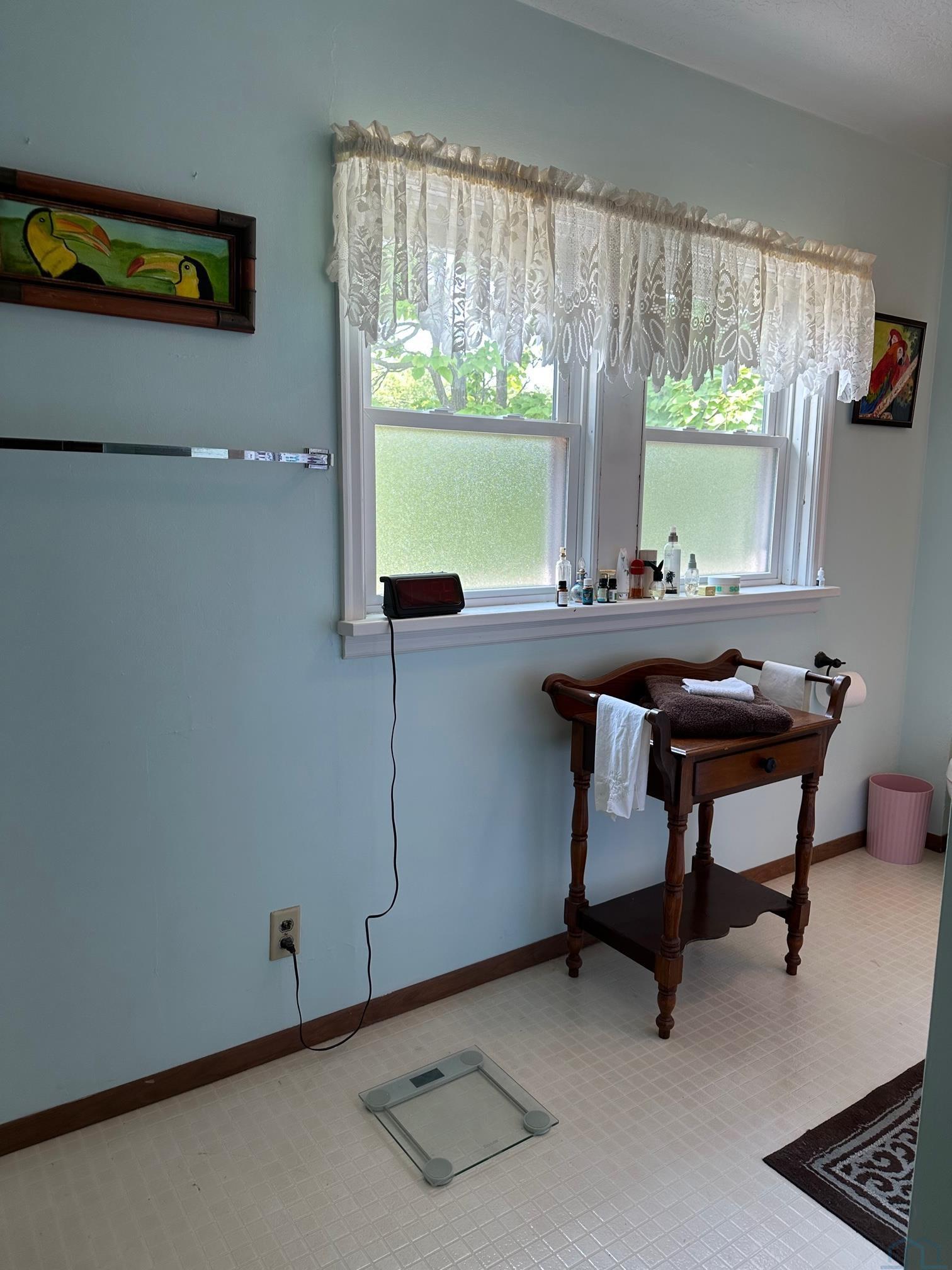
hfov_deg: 56.8
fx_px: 880
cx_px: 476
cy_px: 635
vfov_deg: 71.6
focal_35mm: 24
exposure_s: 1/120
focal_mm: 6.86
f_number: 1.78
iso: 80
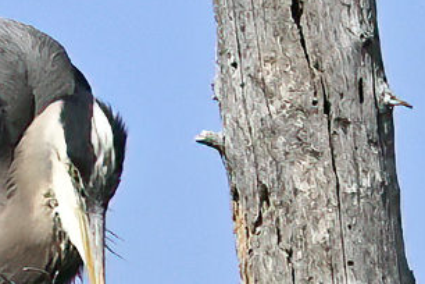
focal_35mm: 1413
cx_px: -115
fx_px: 16680
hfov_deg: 1.5
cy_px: 262
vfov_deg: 1.0
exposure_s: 1/2500
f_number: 9
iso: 800
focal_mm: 360
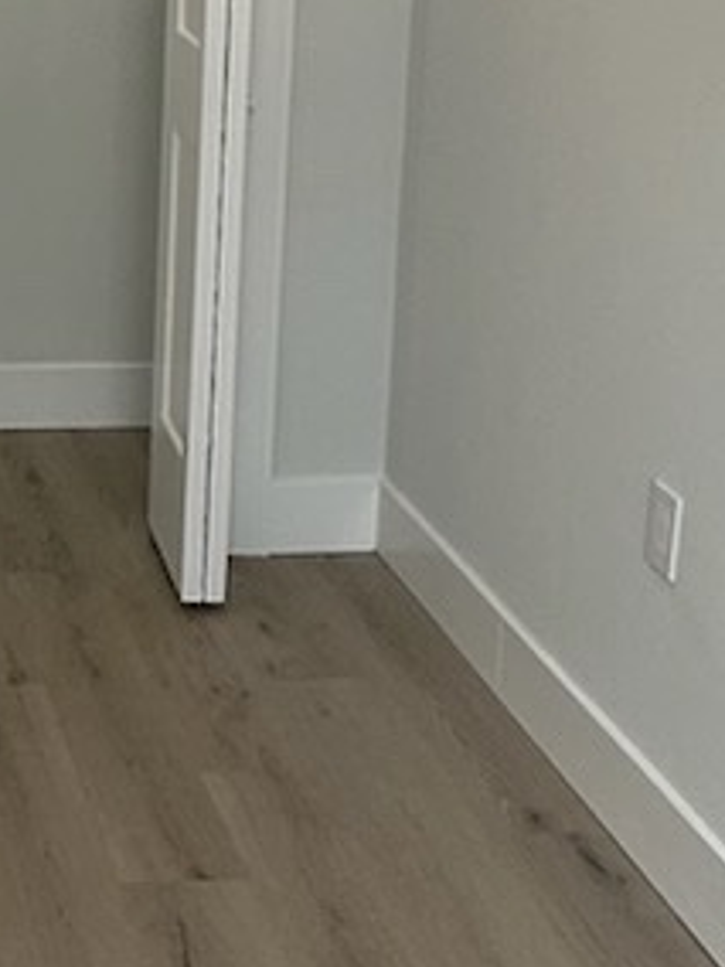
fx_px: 2206
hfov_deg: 17.5
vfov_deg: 24.1
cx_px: -228
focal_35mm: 79
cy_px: 106
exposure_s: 1/99
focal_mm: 2.22
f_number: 2.2
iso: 64
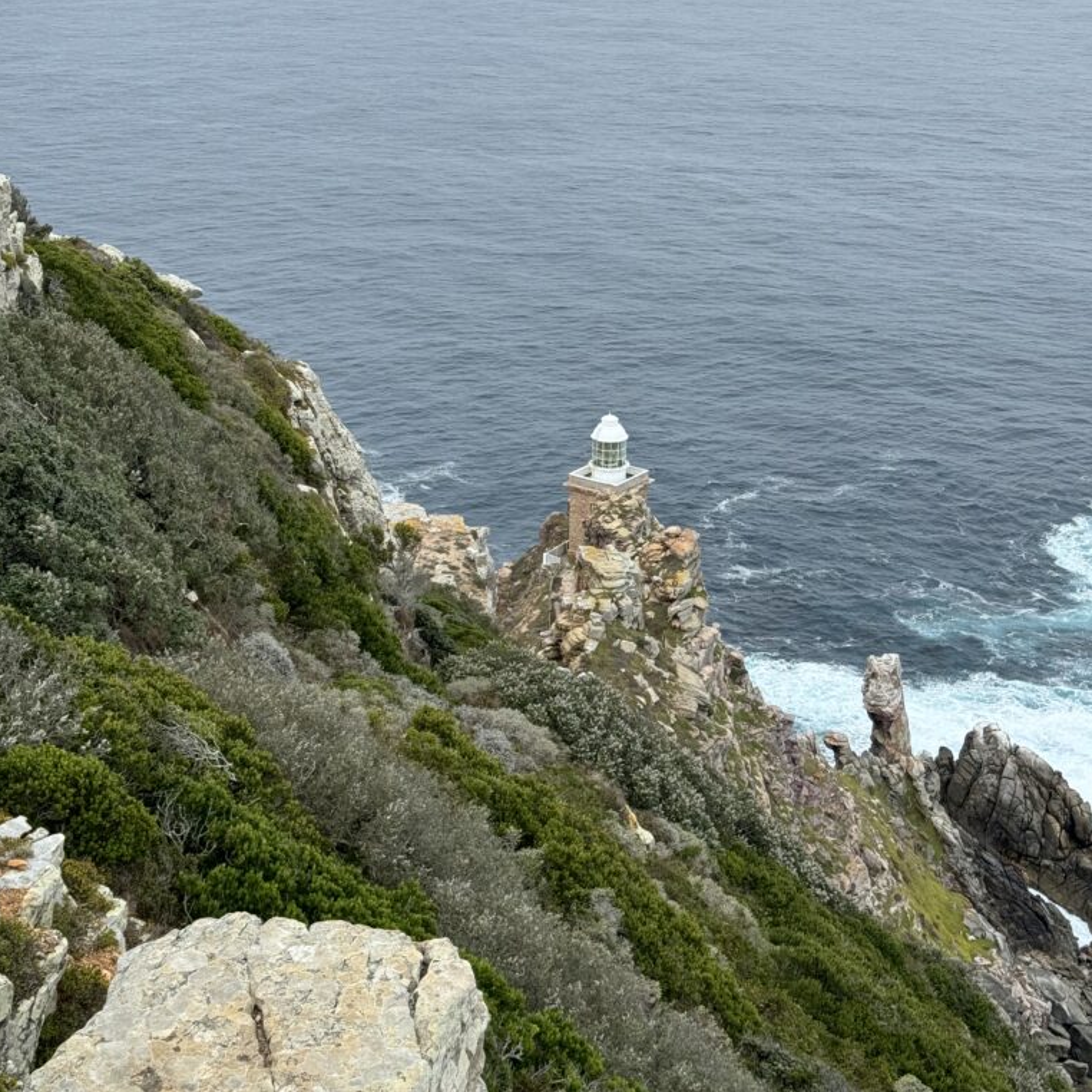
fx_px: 2034
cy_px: 384
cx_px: 545
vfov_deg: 29.9
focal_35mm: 57
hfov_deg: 30.0
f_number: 1.78
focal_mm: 6.76
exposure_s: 1/1287
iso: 64
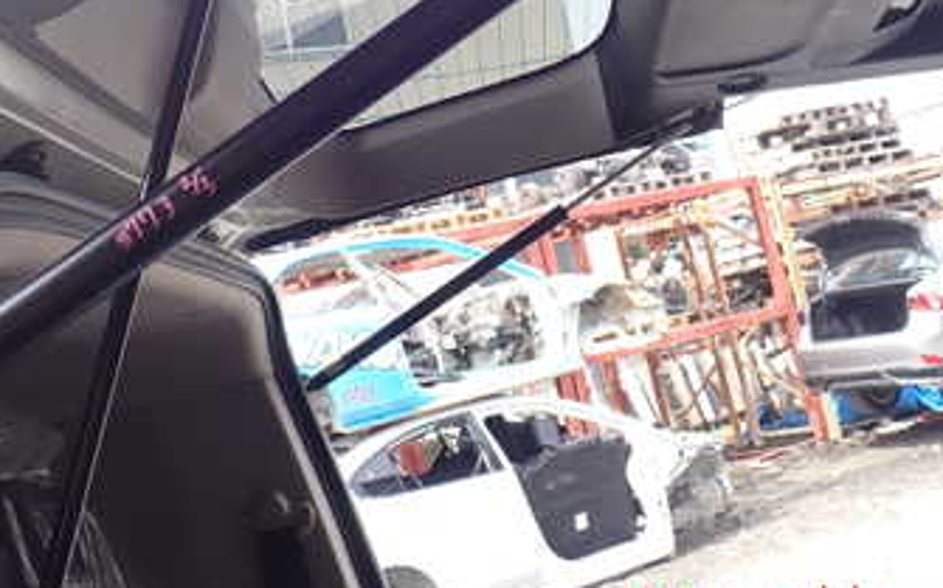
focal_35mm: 57
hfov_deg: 35.7
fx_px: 1464
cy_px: 20
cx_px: 433
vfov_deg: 22.0
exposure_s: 1/160
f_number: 3.2
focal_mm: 5.4
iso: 100
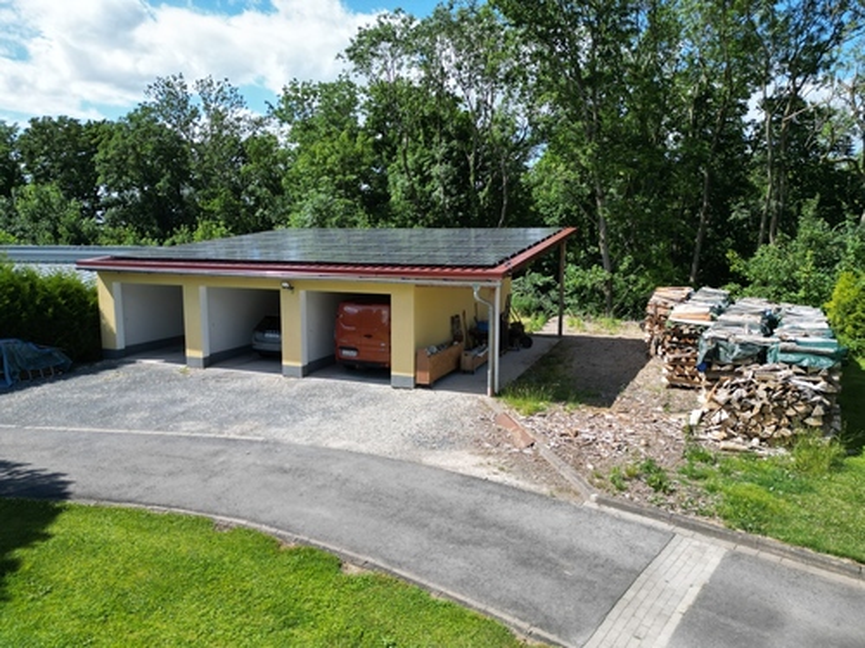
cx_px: 432
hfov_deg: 71.6
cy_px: 324
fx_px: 600
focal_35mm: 24
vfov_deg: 56.8
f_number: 1.7
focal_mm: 6.72
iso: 120
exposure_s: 1/2500
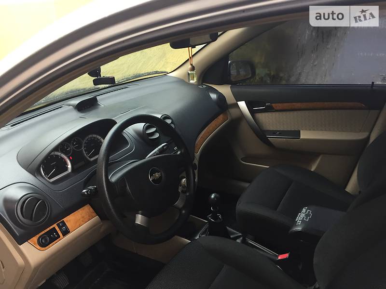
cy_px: 144
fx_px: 323
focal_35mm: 29
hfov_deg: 61.7
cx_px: 193
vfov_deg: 48.2
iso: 125
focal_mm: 4.2
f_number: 2.2
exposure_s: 1/33
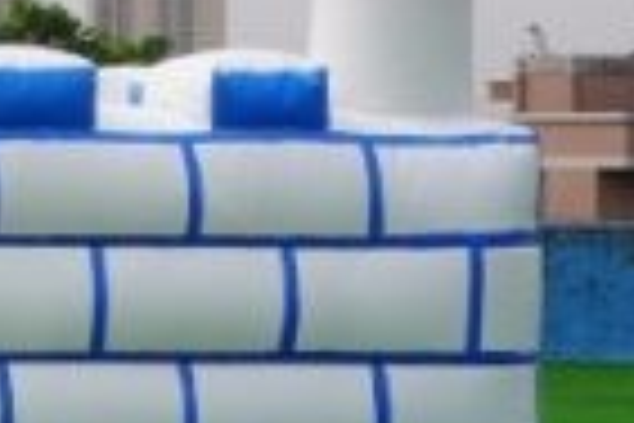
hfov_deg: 10.0
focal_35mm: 174
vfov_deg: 7.9
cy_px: 151
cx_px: -1012
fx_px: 3064
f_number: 10
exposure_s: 1/160
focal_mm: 16
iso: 100
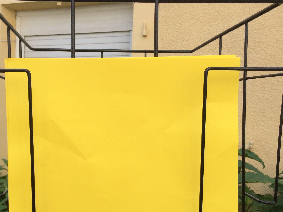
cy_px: 115
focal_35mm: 41
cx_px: 104
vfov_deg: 35.1
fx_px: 335
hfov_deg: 45.3
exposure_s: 1/672
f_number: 2.2
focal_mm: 4.15
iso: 32
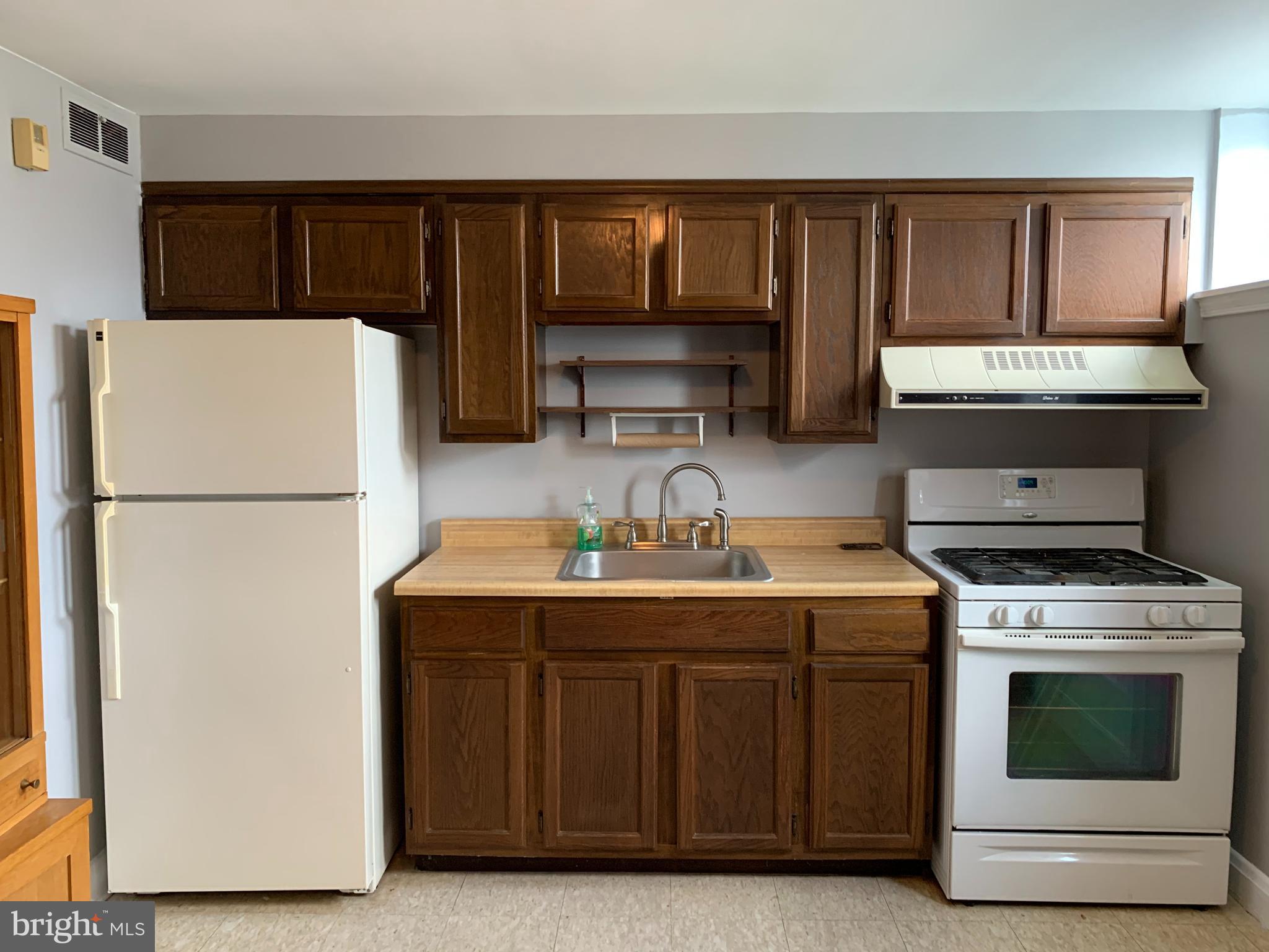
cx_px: 634
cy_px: 476
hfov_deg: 67.3
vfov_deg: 53.1
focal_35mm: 26
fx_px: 953
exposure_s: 1/60
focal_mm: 4.25
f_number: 1.8
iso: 160
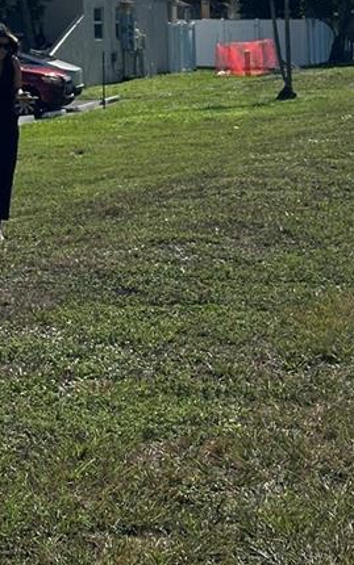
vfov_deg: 14.3
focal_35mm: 142
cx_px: -71
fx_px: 2190
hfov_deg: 9.1
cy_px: -120
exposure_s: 1/13699
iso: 64
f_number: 1.78
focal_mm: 6.86
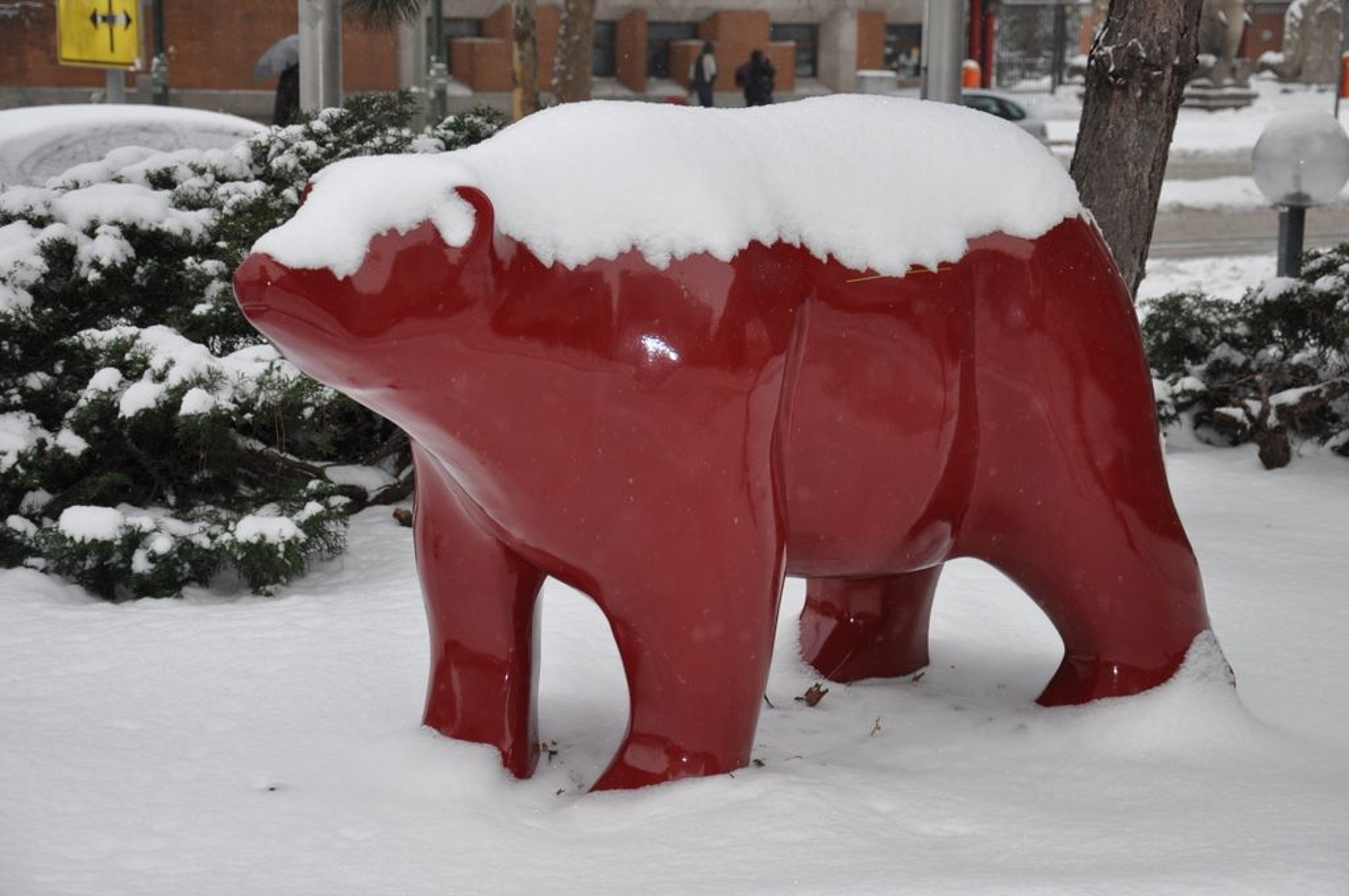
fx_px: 2919
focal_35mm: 78
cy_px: 448
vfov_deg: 17.4
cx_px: 674
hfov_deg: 26.0
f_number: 5
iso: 400
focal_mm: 52
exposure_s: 1/200
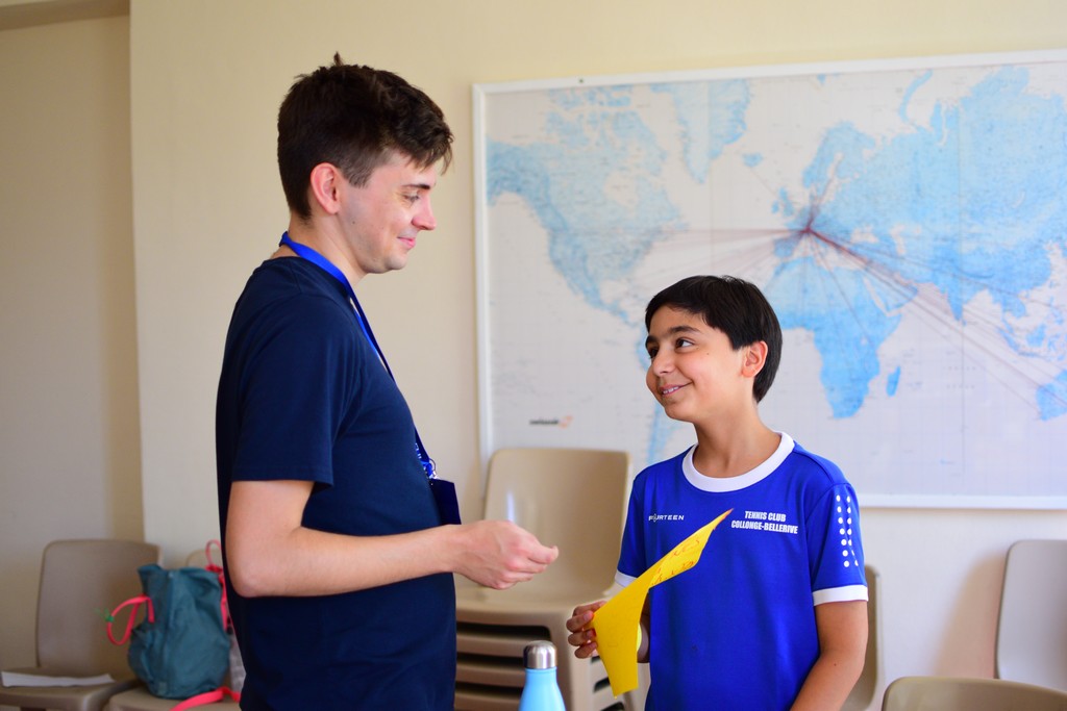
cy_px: 356
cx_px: 534
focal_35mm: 52
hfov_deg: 37.8
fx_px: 1556
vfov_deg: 25.8
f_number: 1.8
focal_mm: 35
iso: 560
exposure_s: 1/250
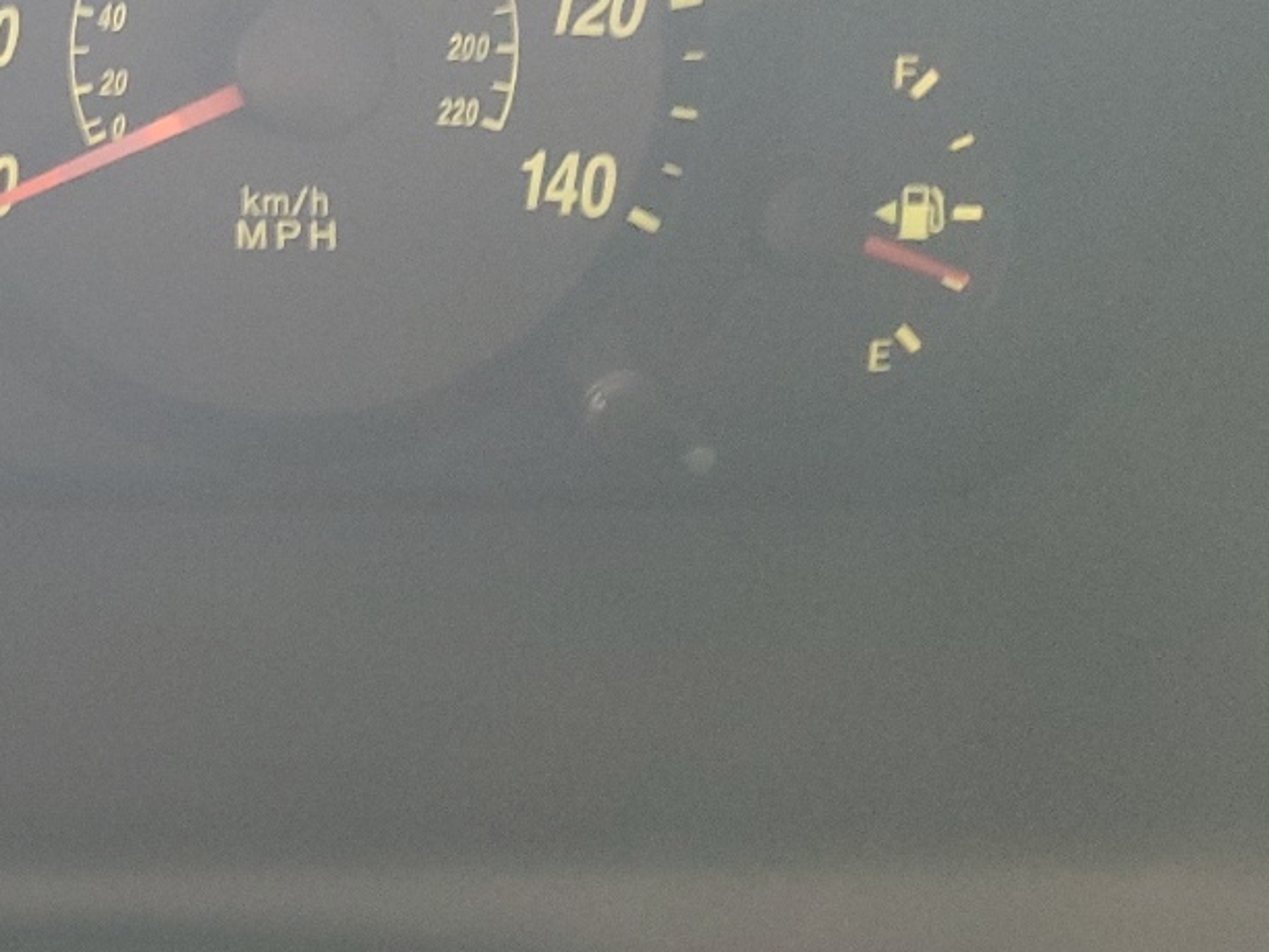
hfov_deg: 25.6
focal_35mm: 68
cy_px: 102
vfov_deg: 21.2
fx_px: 2493
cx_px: -253
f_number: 1.5
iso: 235
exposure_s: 1/60.2
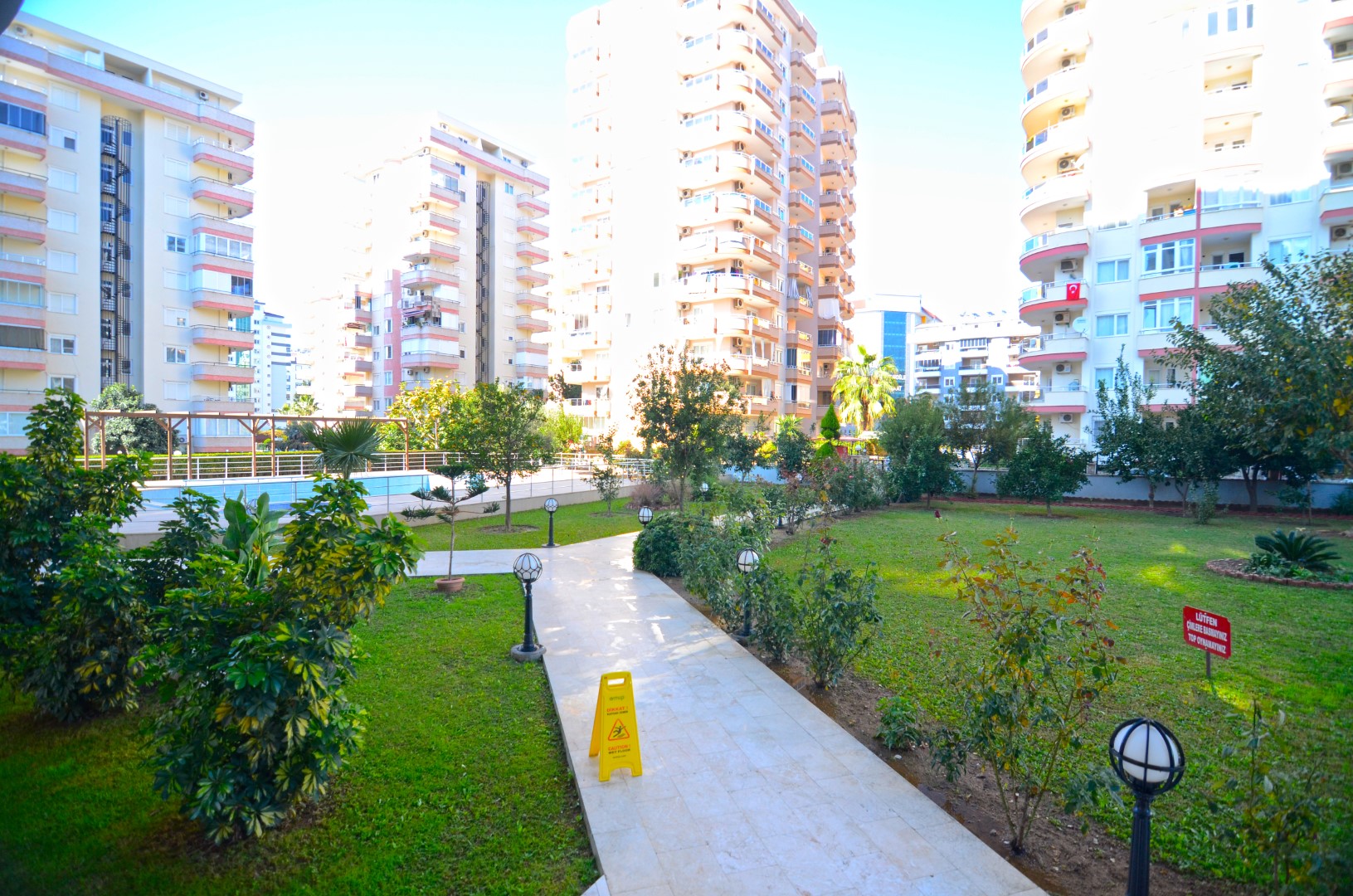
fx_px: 619
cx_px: 676
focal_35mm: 16
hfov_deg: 95.1
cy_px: 448
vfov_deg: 71.8
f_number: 2.8
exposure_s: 1/320
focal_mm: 11
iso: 400
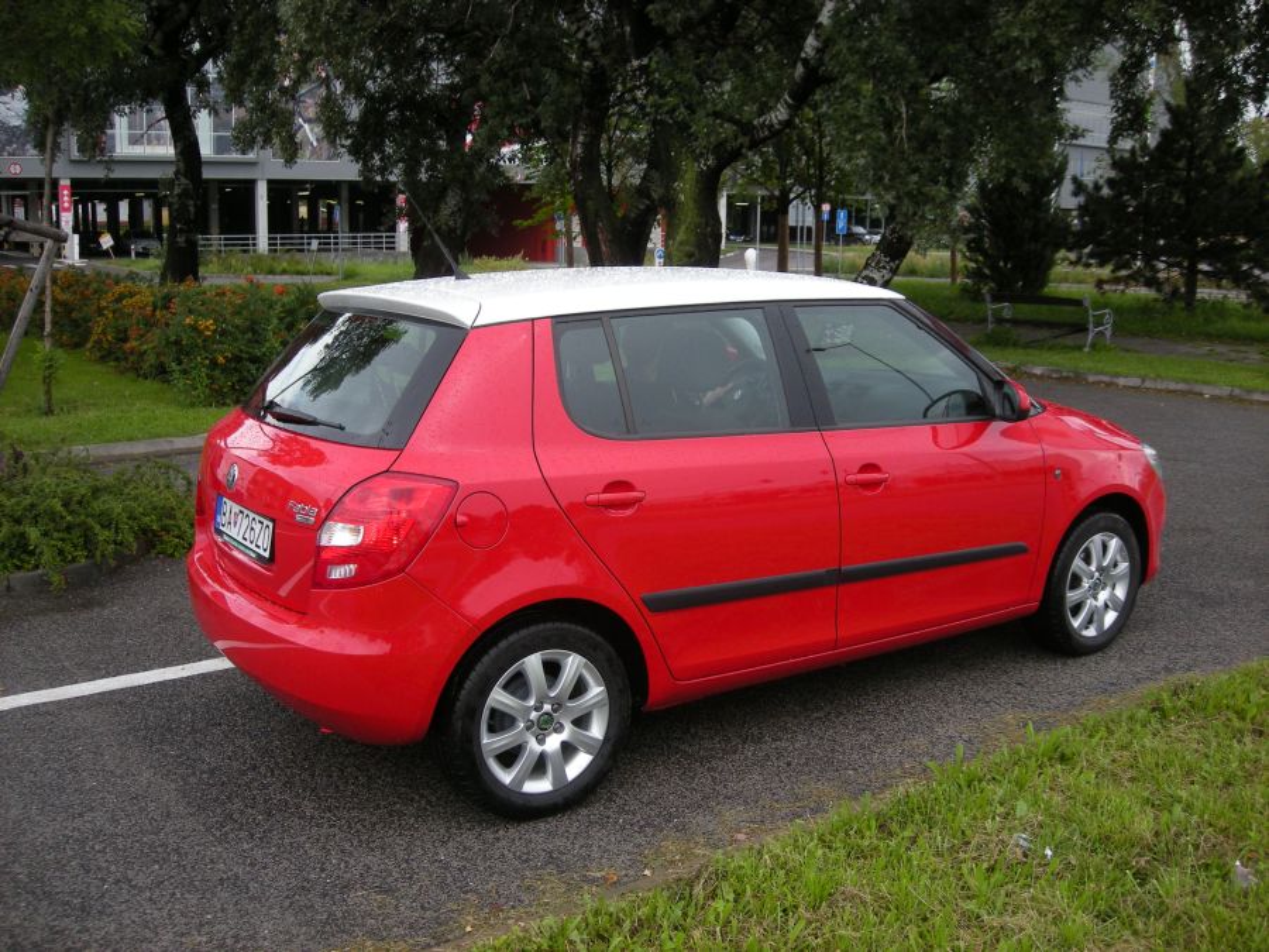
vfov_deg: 40.7
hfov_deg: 52.6
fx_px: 1283
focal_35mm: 35
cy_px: 476
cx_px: 634
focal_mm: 5.7
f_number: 2.8
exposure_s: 1/278
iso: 64
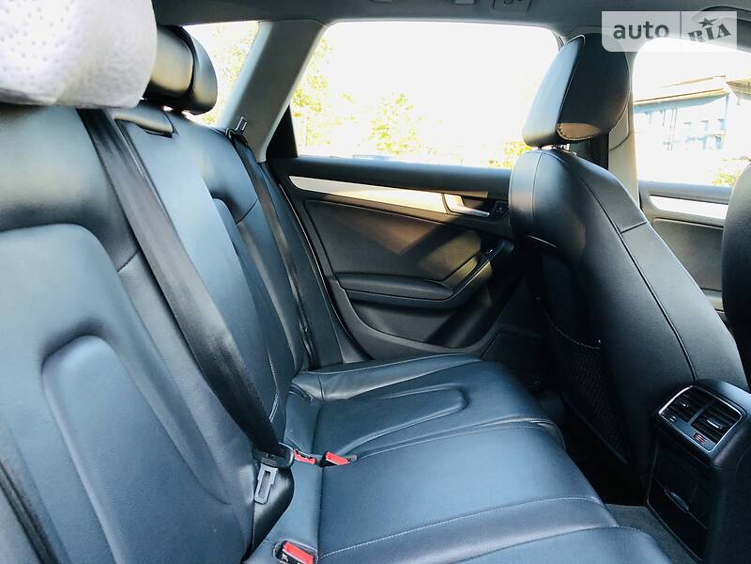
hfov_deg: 63.4
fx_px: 607
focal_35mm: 28
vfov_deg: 49.7
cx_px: 376
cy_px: 282
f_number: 1.8
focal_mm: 4
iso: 25
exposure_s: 1/40
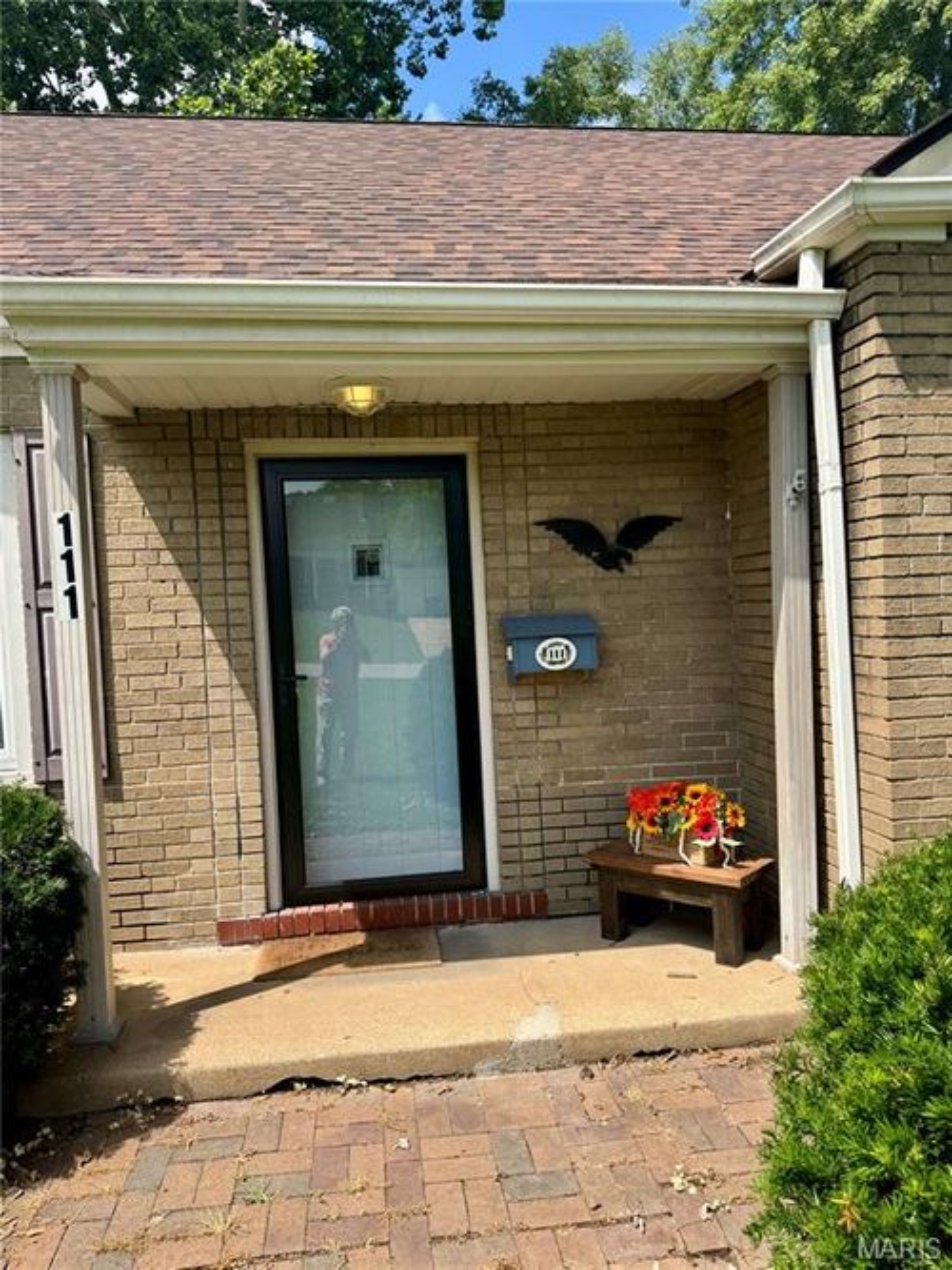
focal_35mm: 24
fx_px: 880
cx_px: 476
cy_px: 635
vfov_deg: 71.6
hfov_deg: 56.8
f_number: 1.78
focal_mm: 6.76
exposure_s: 1/2604
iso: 80
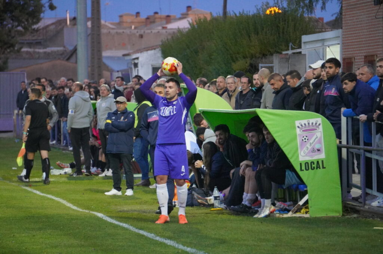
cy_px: 127
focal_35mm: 315
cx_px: 192
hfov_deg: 6.5
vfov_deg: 4.4
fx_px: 3348
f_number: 6.3
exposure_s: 1/80
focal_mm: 210
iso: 6400
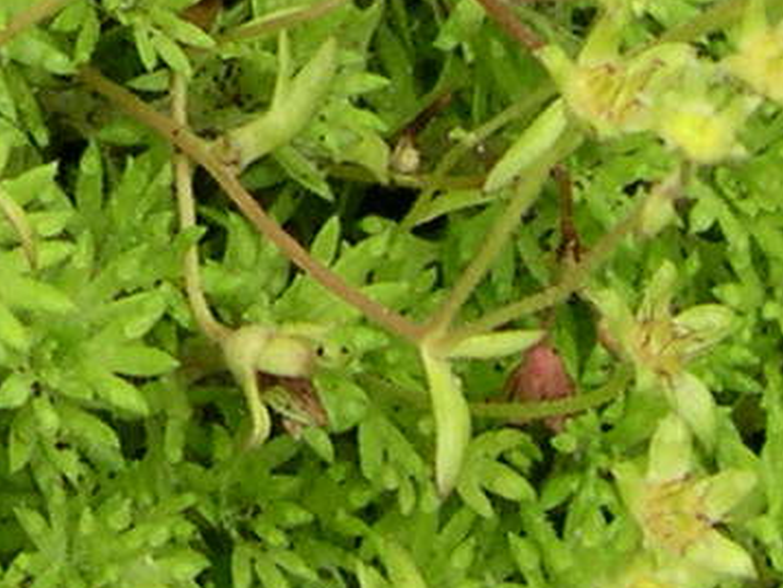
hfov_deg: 8.2
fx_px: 5455
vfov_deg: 5.8
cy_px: -1016
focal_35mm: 241
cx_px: 101
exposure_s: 1/195
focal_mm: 8
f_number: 2.8
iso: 100
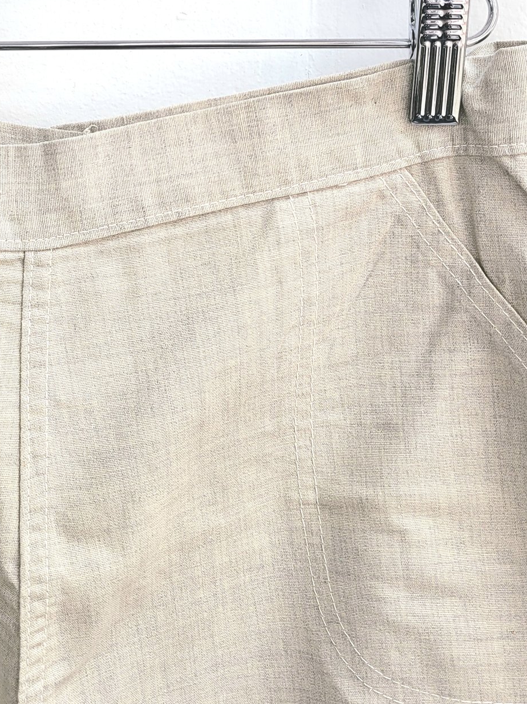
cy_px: 147
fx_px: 1097
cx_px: 175
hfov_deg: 26.9
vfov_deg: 34.5
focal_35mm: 54
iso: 40
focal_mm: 5.4
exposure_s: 1/233
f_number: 1.8
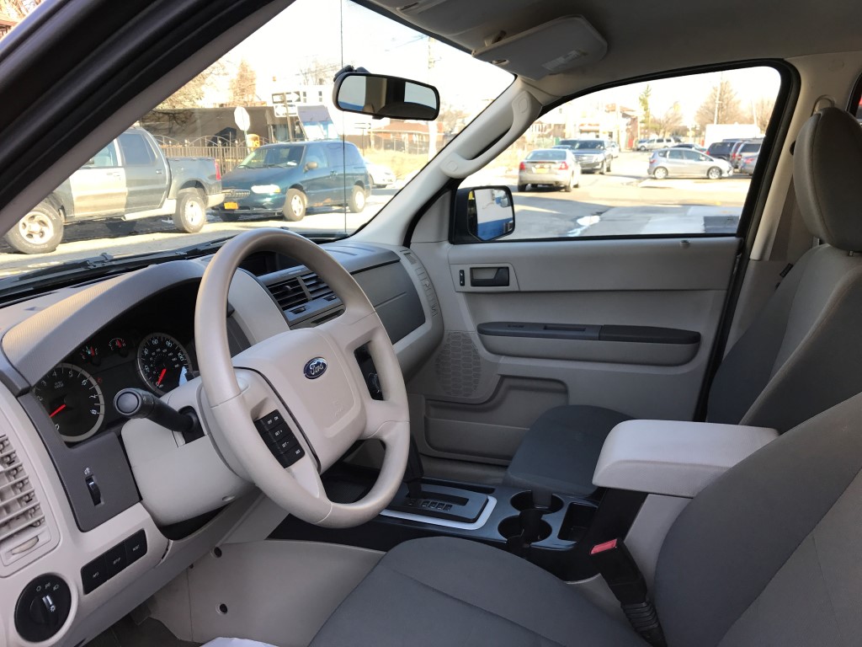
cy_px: 324
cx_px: 431
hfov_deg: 63.4
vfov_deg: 49.7
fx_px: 697
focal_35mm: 28
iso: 20
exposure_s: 1/196
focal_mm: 3.99
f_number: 1.8
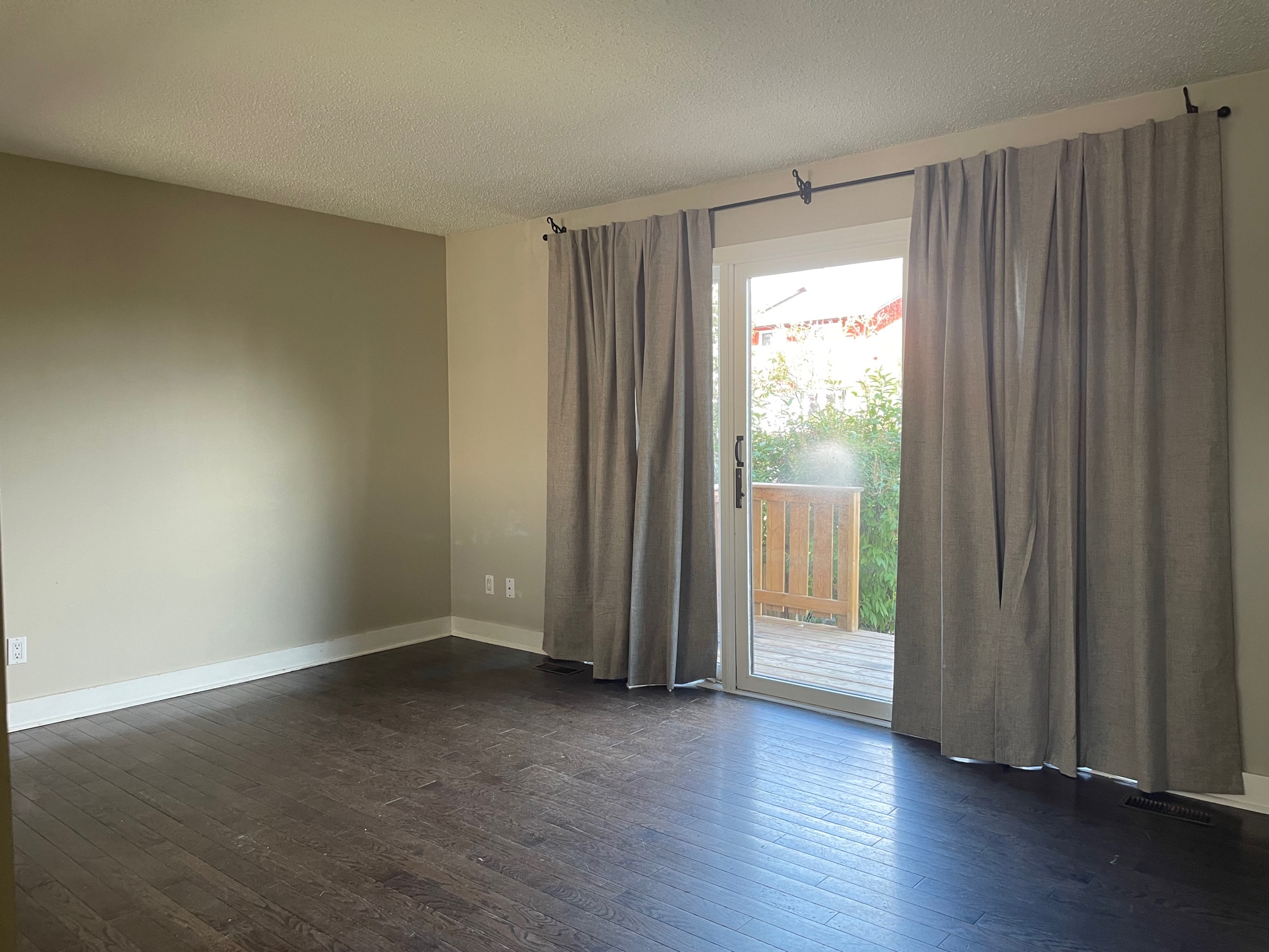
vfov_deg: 53.1
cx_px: 634
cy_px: 476
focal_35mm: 26
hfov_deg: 67.3
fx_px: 953
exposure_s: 1/60
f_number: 1.6
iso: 100
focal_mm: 4.2
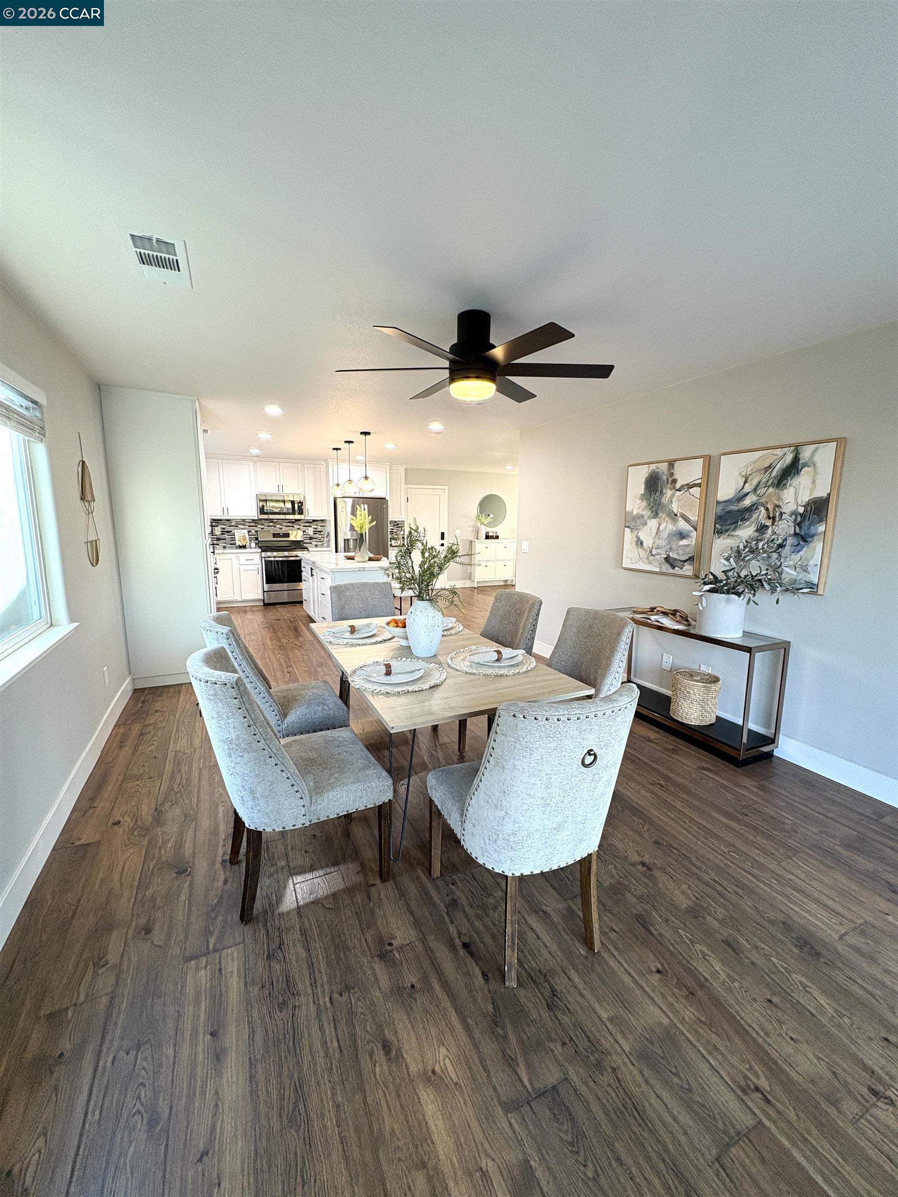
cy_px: 598
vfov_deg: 102.1
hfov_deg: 85.7
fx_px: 484
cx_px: 449
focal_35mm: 14
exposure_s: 1/60
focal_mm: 2.22
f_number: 2.2
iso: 125
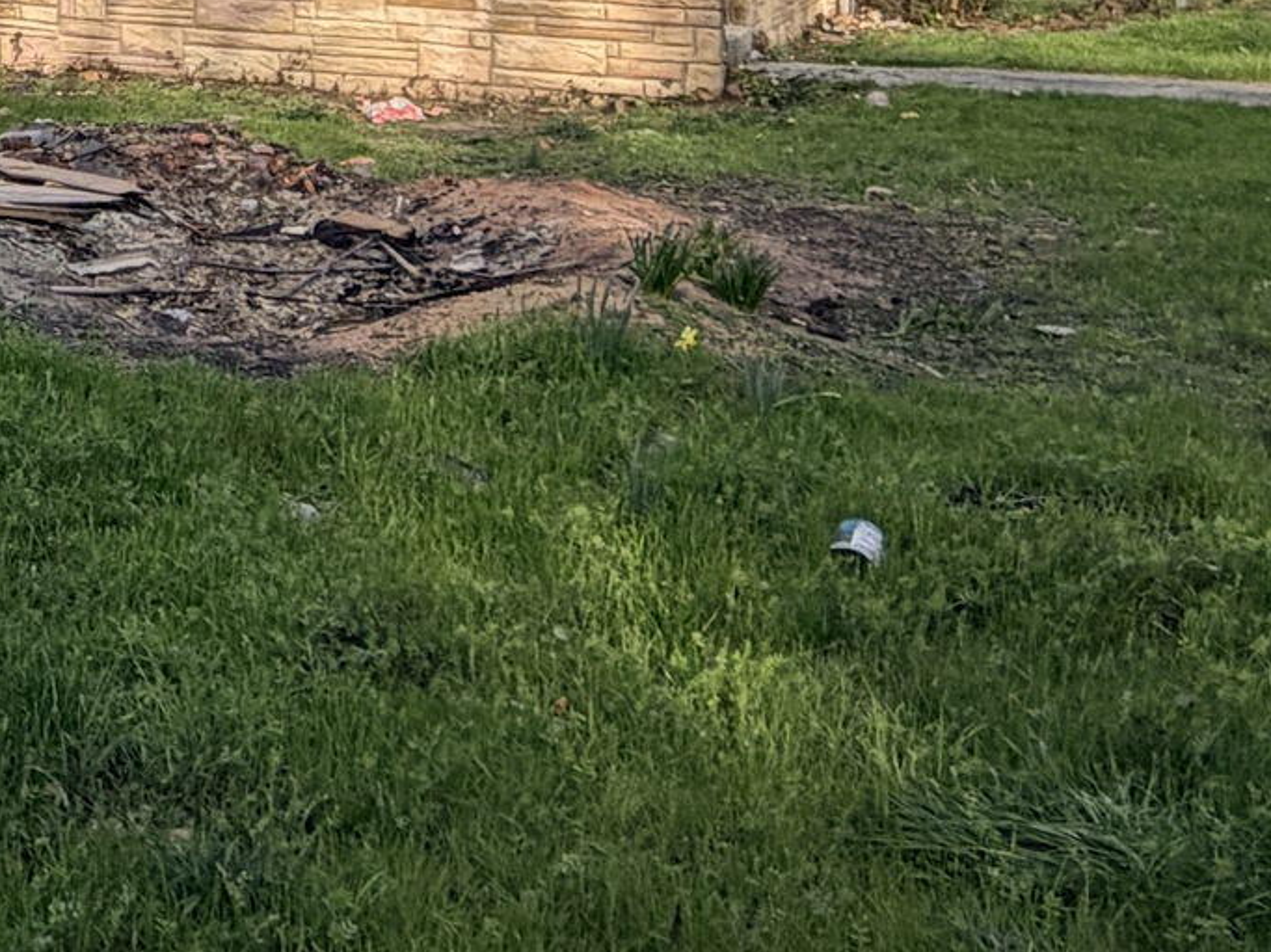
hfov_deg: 26.3
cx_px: -363
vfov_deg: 21.2
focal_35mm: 63
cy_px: -268
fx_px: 2313
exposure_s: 1/770
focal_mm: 2.22
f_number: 2.2
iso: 32
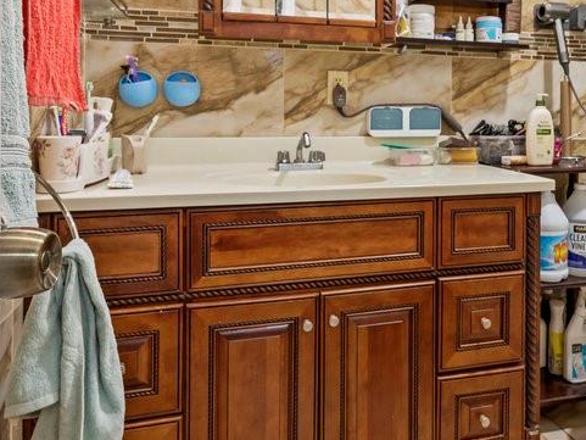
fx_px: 559
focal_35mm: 33
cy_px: 107
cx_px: 398
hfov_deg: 54.0
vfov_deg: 41.6
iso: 800
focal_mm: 16.5
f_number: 8
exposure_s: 1
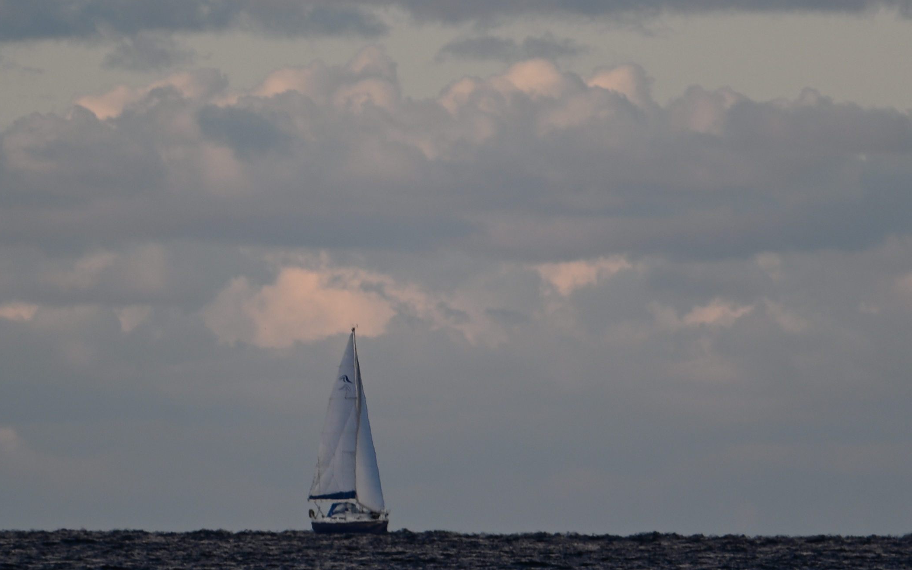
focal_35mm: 1478
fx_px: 36732
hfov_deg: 1.4
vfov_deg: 0.9
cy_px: 193
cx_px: 373
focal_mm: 500
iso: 100
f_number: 6.7
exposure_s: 1/200
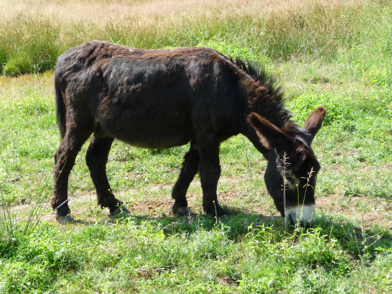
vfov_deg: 17.6
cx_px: 196
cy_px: 147
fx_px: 951
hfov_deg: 23.3
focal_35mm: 84
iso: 320
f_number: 4.7
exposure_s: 1/500
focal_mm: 14.2
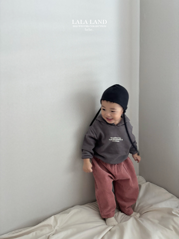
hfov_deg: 53.1
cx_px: 90
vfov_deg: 67.3
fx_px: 179
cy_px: 120
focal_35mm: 26
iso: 320
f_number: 1.6
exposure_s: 1/60
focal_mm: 5.96
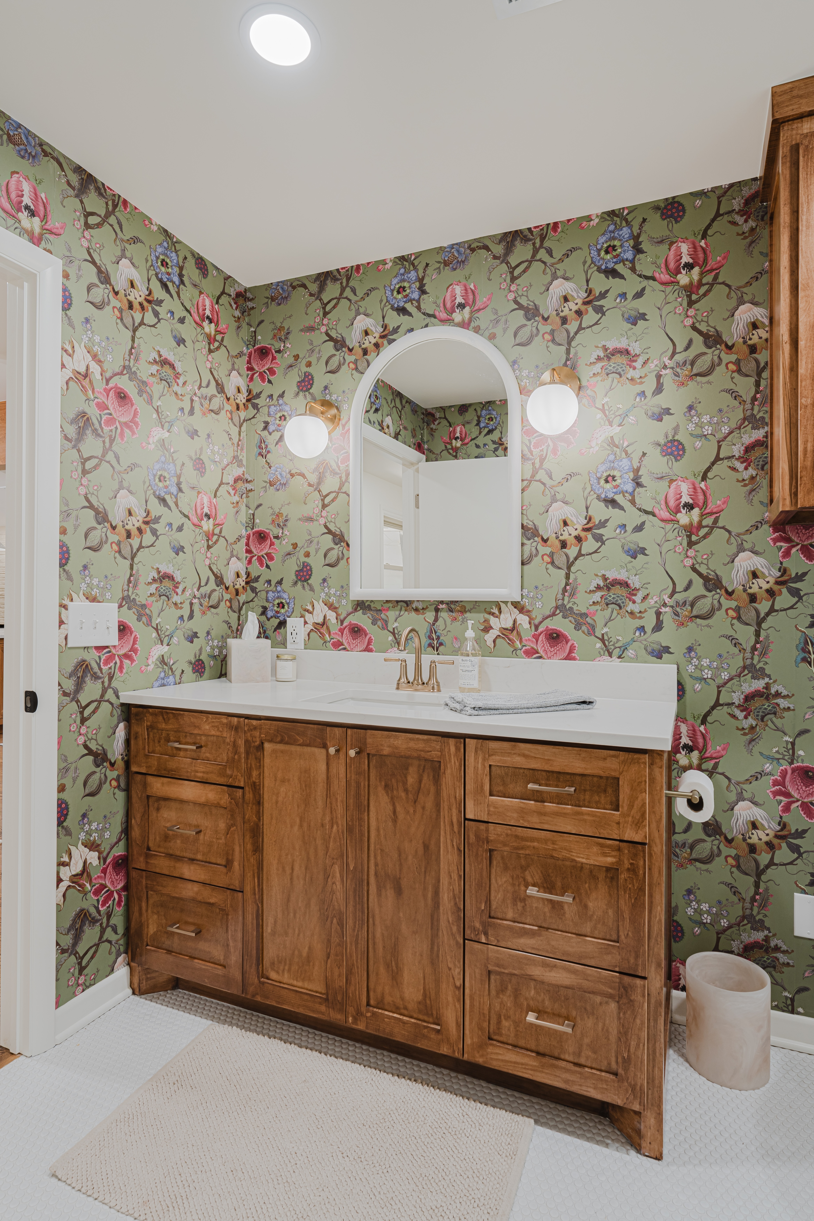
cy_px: 610
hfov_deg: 61.9
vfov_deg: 84.0
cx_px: 407
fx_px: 678
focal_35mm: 20
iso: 200
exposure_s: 1/160
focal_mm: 20
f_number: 8
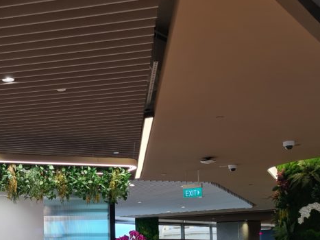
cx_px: -14
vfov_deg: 24.9
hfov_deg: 30.8
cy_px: 214
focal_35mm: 57
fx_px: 527
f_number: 1.8
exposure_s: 1/50
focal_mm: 5.4
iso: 64
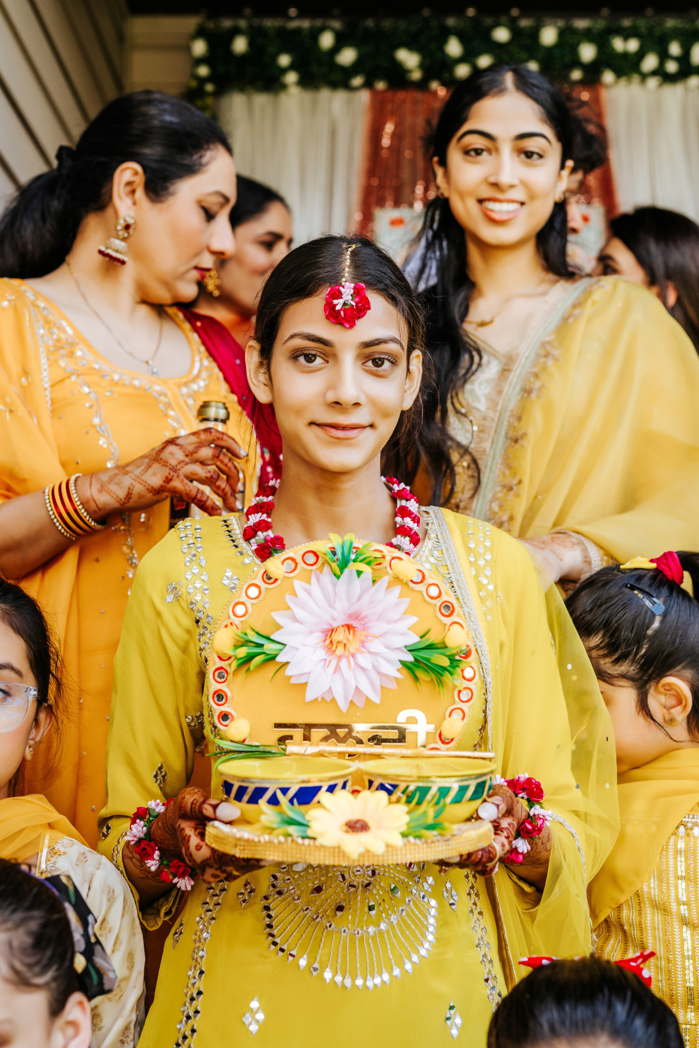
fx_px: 1456
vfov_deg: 39.6
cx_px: 350
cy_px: 524
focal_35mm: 50
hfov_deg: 27.0
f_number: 3.5
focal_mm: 50
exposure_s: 1/640
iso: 800
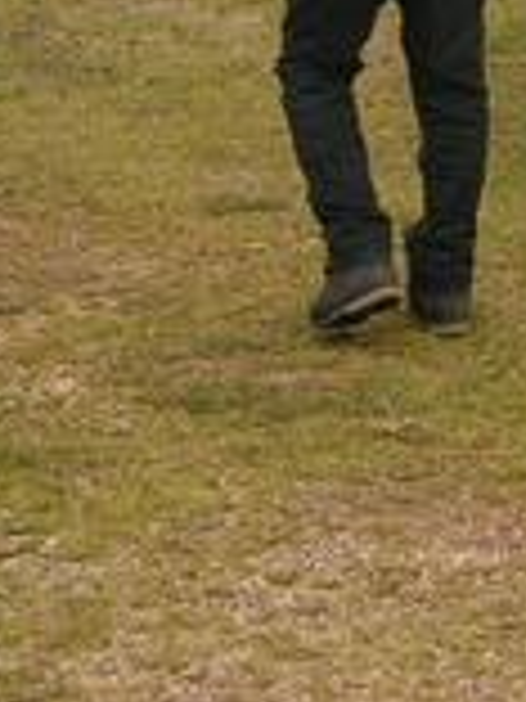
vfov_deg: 13.0
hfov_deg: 10.2
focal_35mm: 144
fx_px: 2917
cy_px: -328
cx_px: 620
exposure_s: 1/460
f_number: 2.8
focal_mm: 5.8
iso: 50
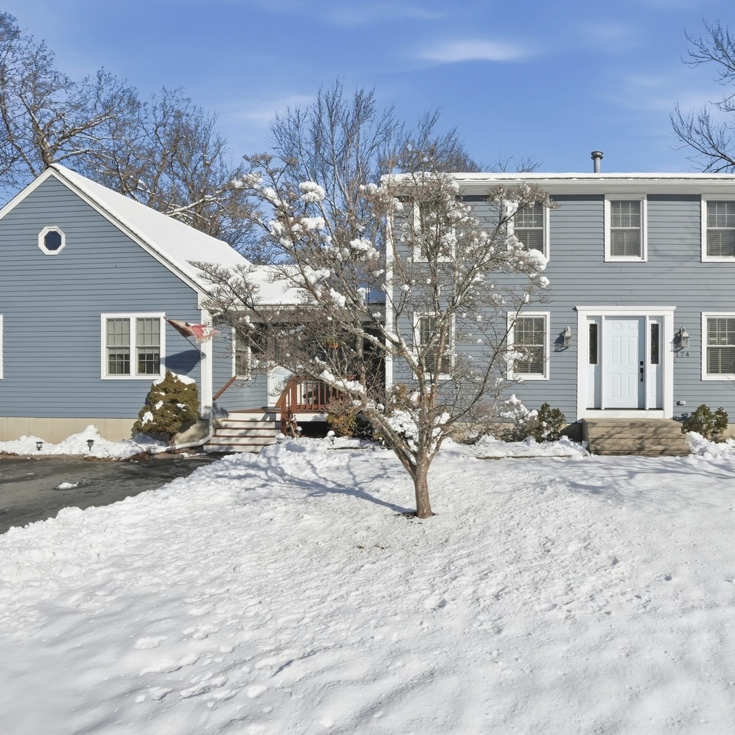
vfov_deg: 74.8
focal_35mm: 20
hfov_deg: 72.1
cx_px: 503
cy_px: 374
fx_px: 480
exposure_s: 1/4000
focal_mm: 10
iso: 800
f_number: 7.1
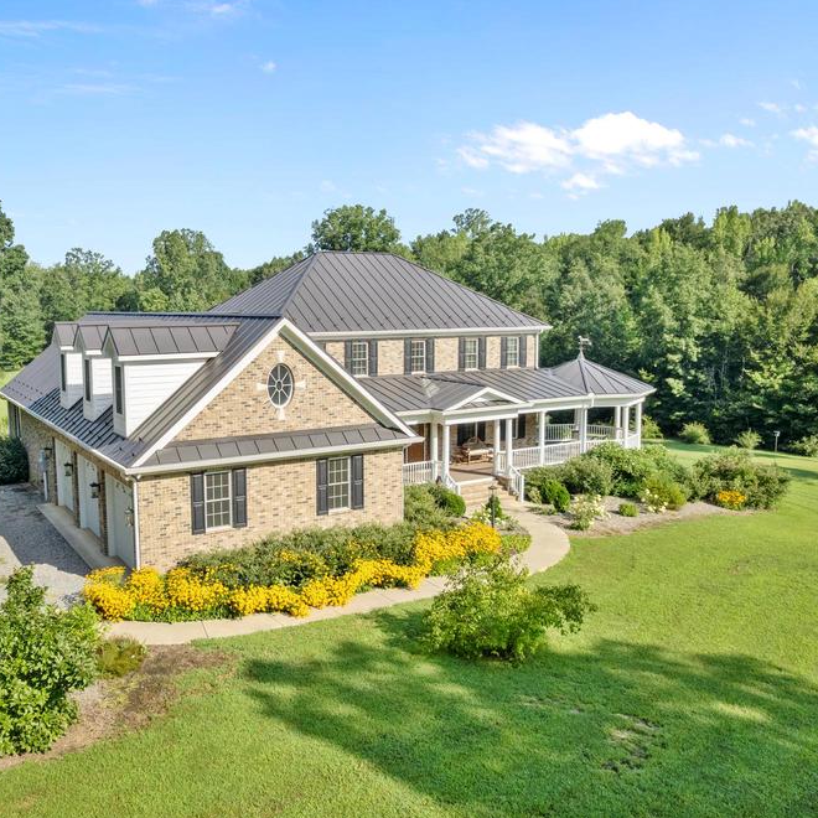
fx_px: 775
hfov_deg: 55.2
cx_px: 322
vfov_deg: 55.6
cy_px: 403
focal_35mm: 29
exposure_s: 1/1600
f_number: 2.8
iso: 110
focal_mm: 8.38
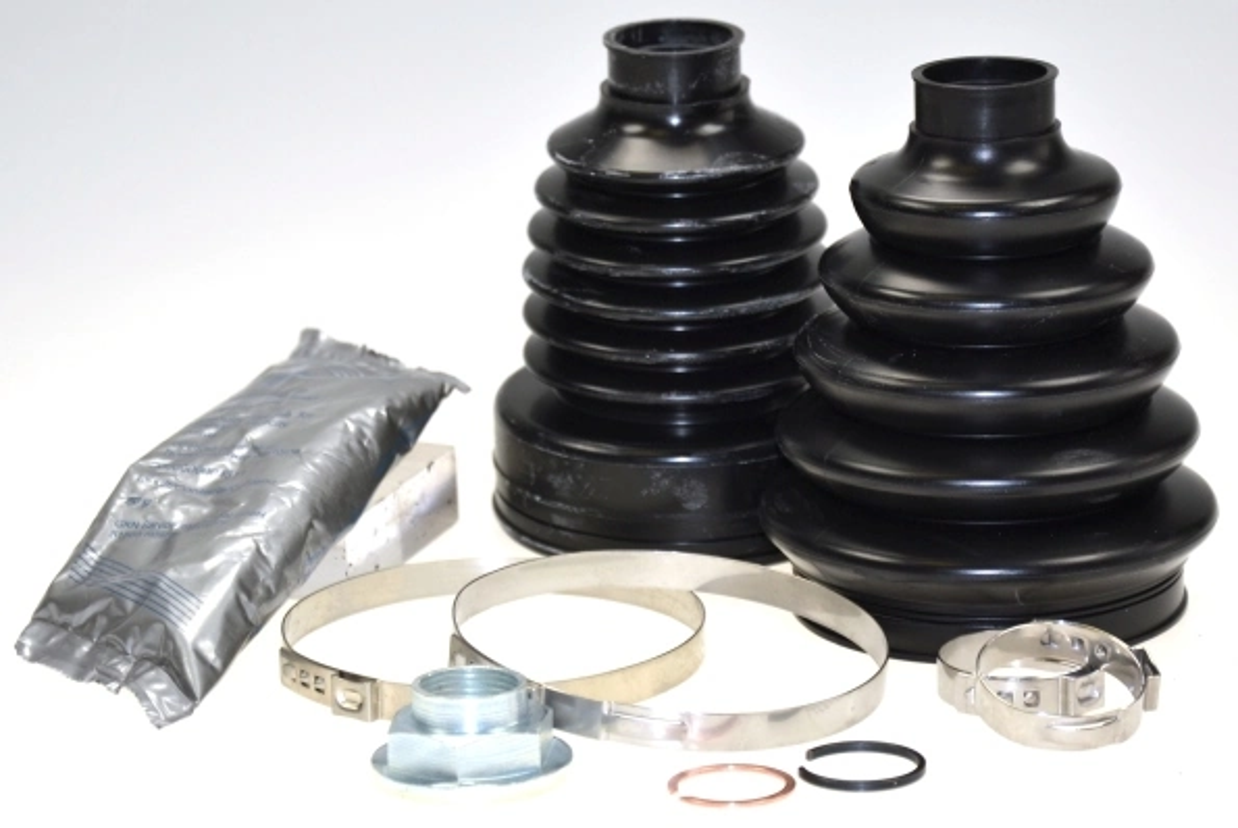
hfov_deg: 19.4
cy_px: 414
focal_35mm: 105
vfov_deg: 13.1
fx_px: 3614
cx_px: 619
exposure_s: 1/200
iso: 100
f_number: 5.3
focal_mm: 70
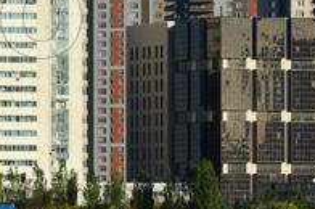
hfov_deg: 3.6
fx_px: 4955
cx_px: -211
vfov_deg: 2.4
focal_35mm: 567
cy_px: 18
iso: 100
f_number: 9
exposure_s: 1/320
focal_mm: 85
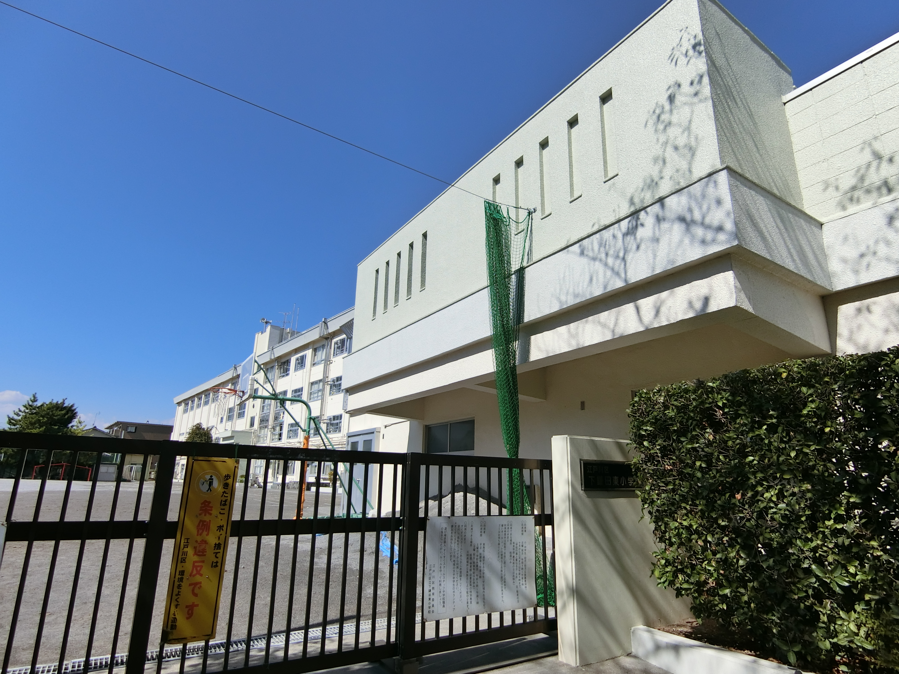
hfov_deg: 84.7
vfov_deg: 68.7
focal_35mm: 19
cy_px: 337
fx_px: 493
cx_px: 450
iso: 80
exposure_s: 1/500
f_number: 6.9
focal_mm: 4.06
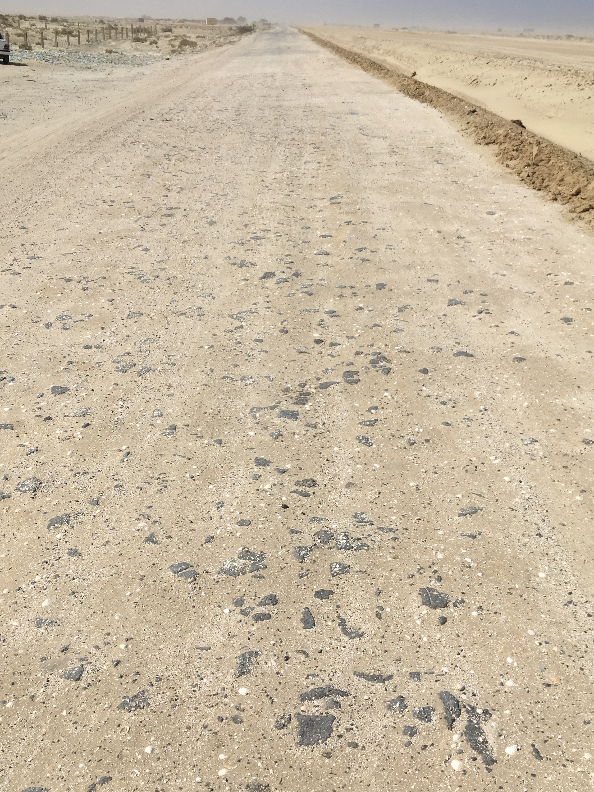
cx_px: 272
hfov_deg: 40.7
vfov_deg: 52.6
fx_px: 801
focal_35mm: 35
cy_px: 399
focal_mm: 4.15
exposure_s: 1/4808
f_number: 2.2
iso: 25
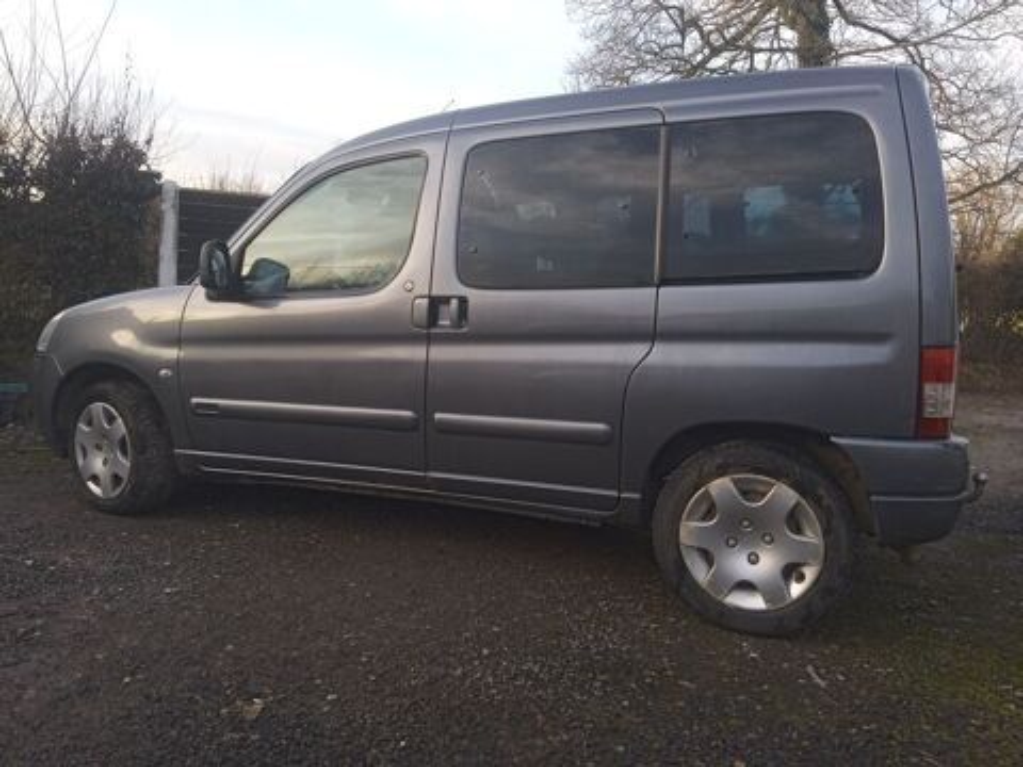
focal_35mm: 28
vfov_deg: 49.7
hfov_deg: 63.4
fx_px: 827
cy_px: 384
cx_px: 512
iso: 115
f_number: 2.2
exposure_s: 1/100
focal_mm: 3.43
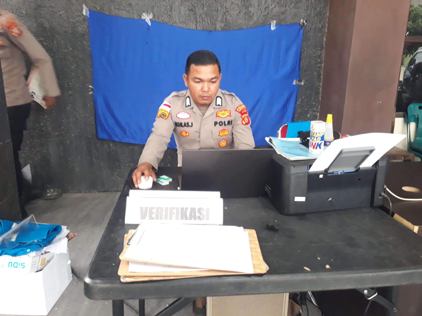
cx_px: 211
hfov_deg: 65.3
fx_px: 329
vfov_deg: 51.4
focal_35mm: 27
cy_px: 158
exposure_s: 1/17
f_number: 1.9
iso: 320
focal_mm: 3.6
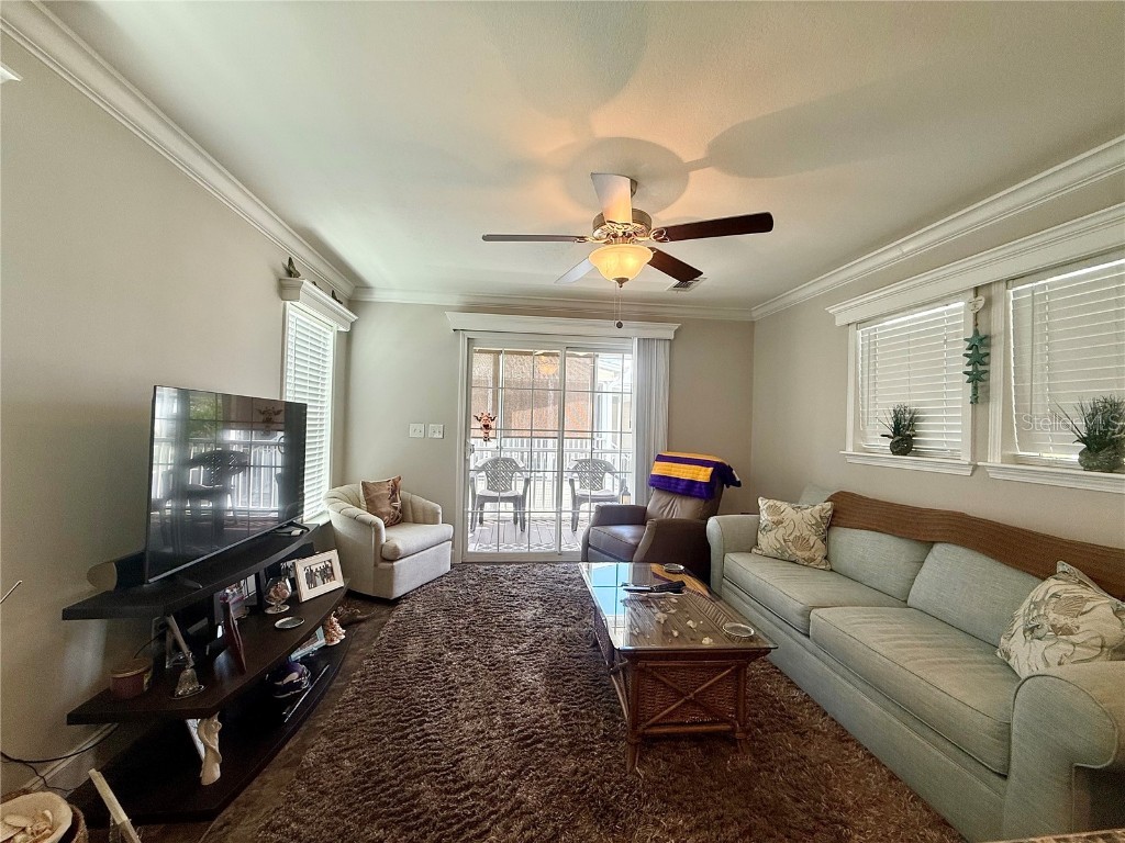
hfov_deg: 102.1
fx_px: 455
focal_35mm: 14
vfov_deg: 85.7
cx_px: 562
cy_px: 422
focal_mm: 2.22
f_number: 2.2
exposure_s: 1/120
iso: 100
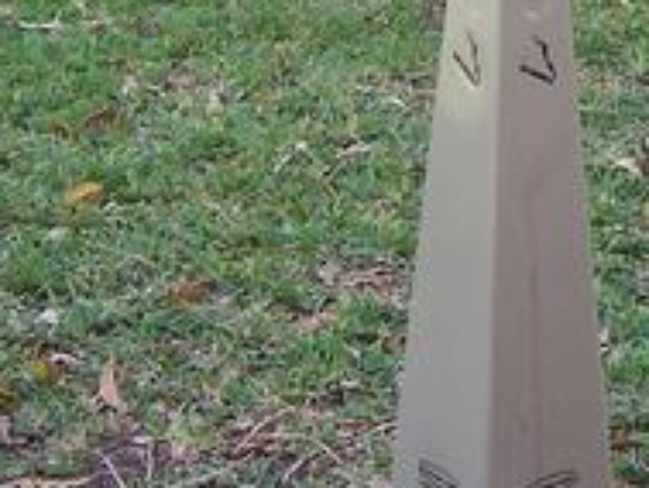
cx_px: 652
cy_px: -241
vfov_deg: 11.6
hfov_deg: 15.8
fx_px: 2289
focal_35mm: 122
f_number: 3
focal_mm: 6
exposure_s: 1/125
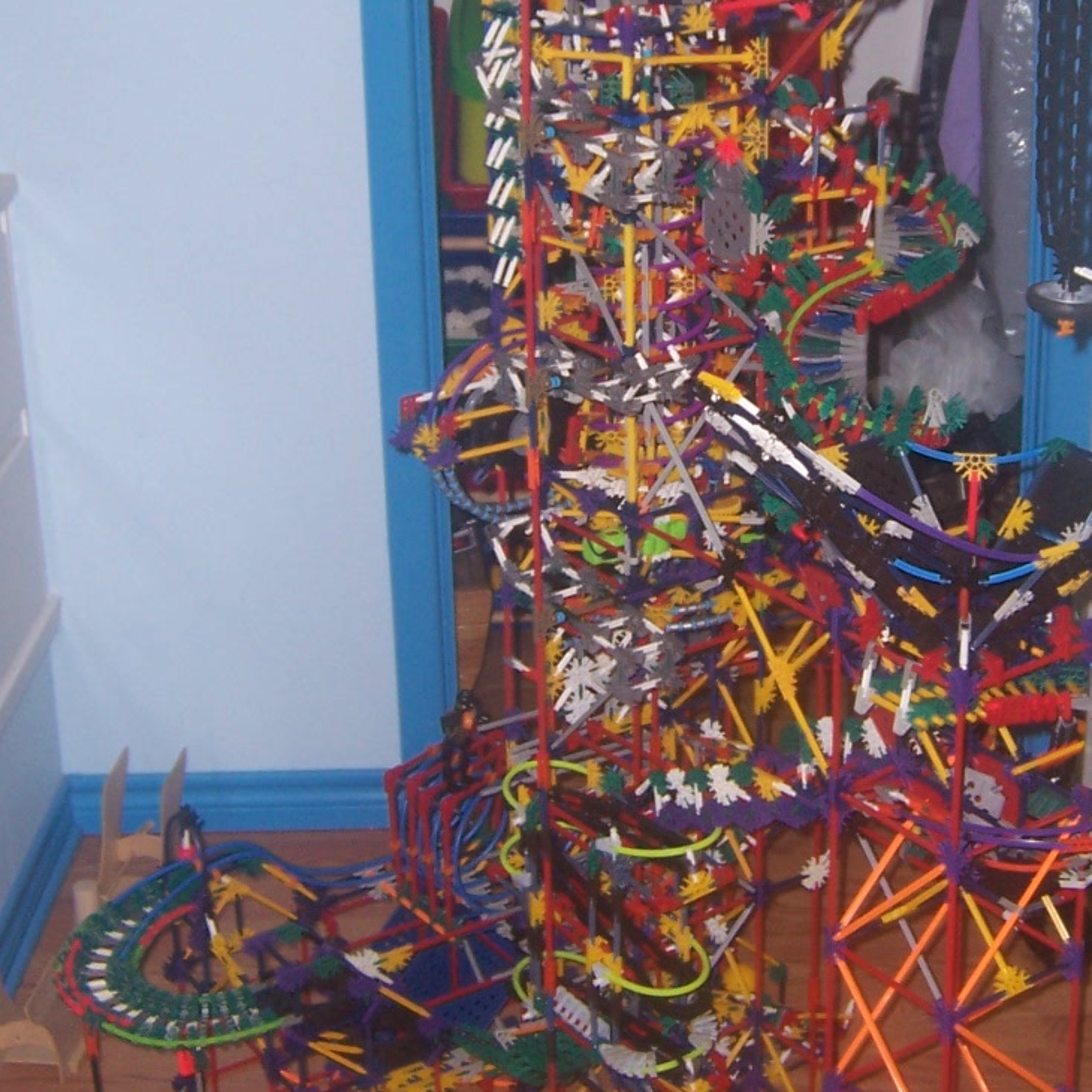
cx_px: 773
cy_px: 355
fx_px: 2213
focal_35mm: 62
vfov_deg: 27.5
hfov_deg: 27.5
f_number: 2.8
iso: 80
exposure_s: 1/60
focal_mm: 5.5
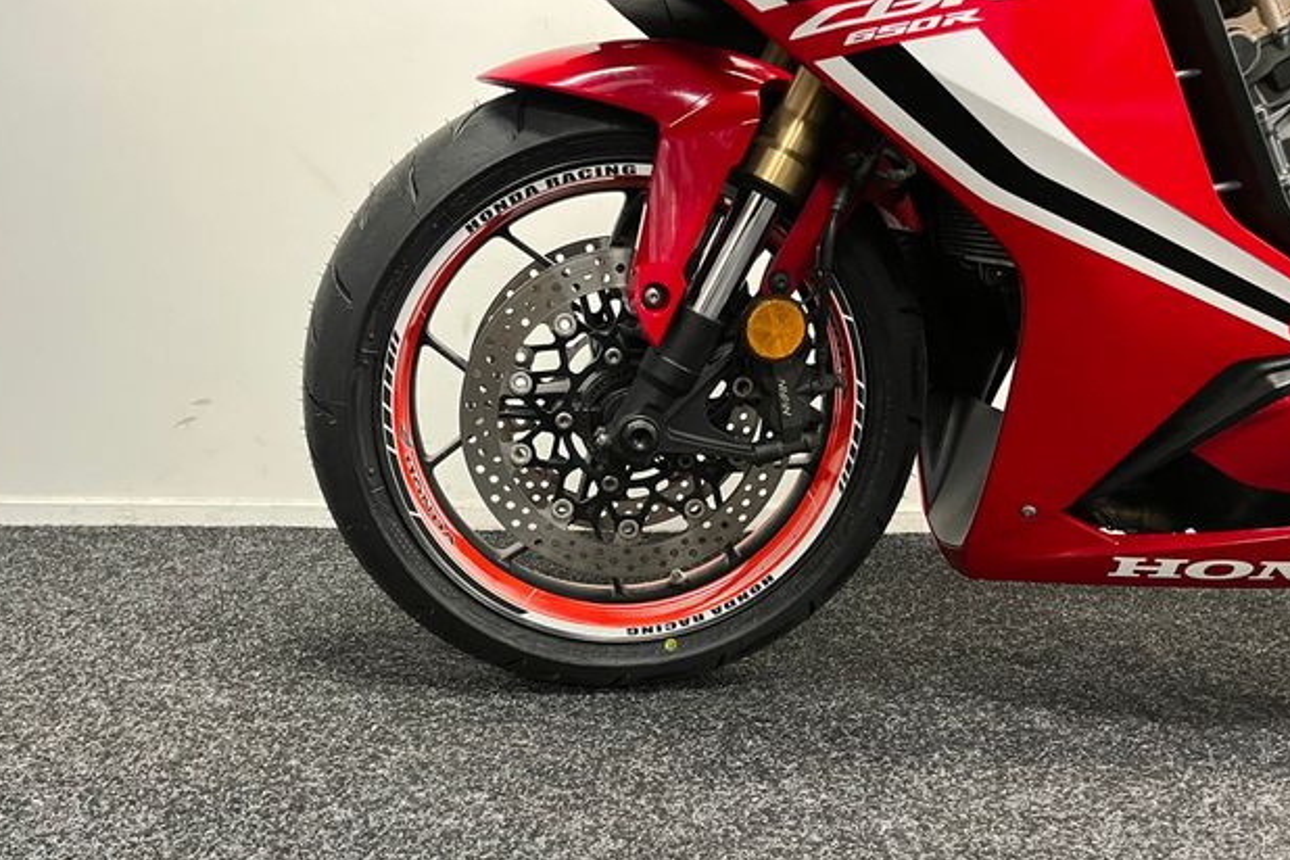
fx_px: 1003
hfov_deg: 65.5
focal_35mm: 28
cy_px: 447
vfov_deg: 46.4
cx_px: 637
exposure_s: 1/50
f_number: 1.6
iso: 320
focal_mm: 5.1
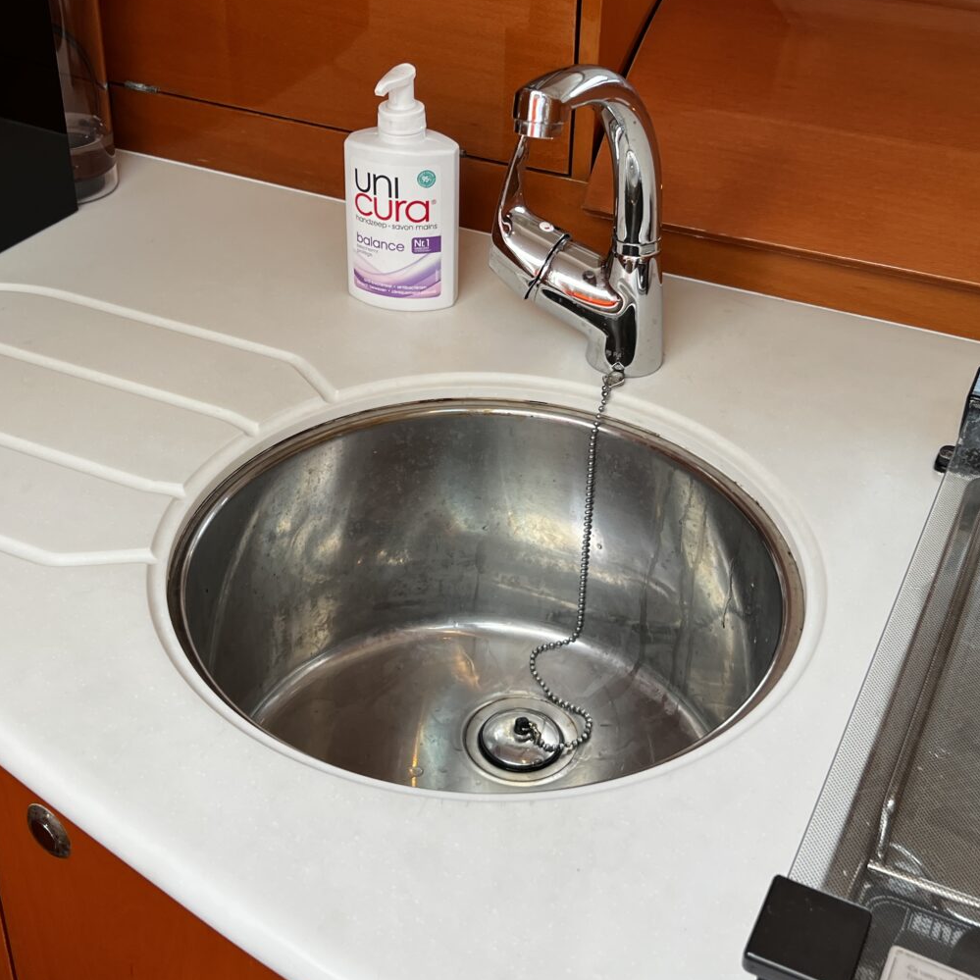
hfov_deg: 36.8
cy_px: 360
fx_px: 1473
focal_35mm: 46
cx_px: 459
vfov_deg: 36.6
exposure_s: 1/121
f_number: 1.5
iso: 50
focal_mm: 5.7
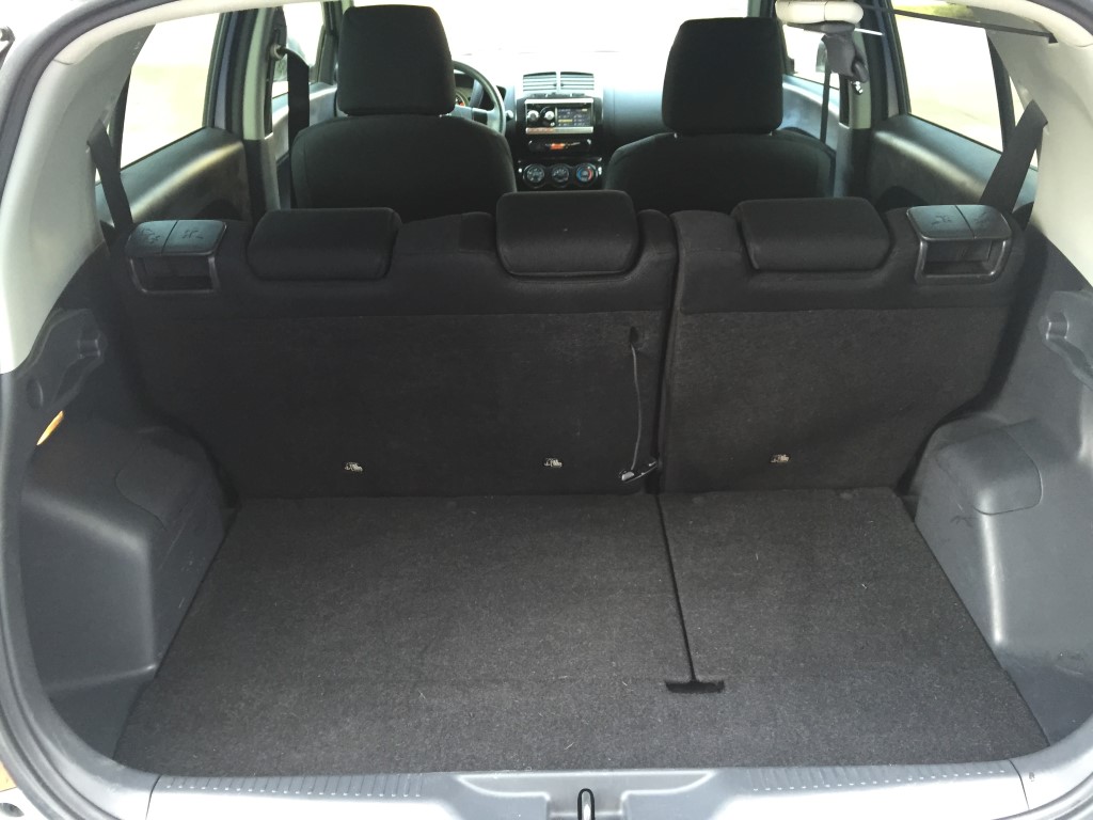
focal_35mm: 29
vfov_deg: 48.2
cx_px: 546
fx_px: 916
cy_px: 410
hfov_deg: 61.7
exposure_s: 1/30
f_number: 2.2
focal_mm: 4.15
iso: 100
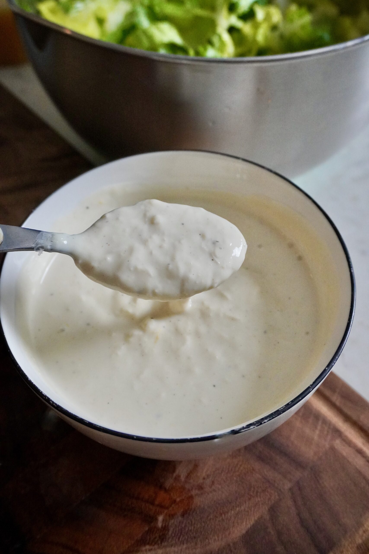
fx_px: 530
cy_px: 277
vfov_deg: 55.1
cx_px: 184
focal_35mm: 34
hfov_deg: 38.4
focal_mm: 23
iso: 2500
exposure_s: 1/1000
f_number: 5.6
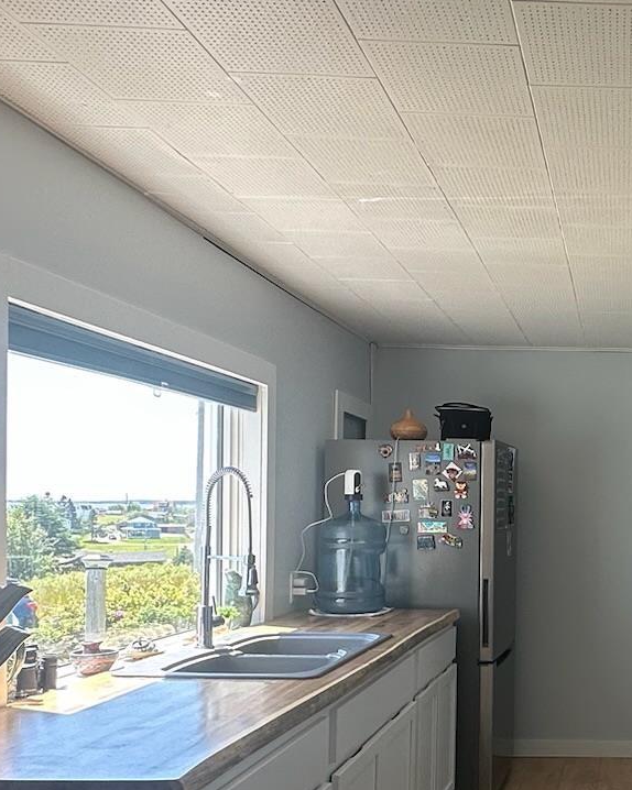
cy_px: 502
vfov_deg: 46.4
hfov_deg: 33.9
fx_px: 912
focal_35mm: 39
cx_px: 673
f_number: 2.2
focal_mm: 2.22
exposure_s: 1/140
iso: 40
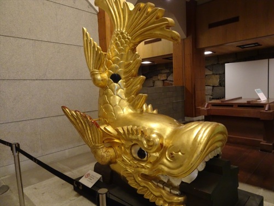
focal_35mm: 24
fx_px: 190
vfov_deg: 56.8
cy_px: 103
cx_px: 137
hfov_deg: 71.6
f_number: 3.5
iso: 800
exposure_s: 1/30
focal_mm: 4.1
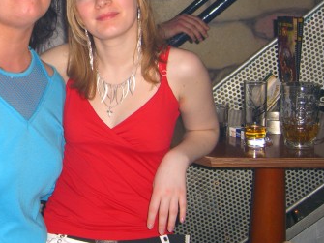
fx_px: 636
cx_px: 50
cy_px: 61
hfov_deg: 27.8
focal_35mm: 68
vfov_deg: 21.4
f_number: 2.8
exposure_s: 1/60
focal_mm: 7.9
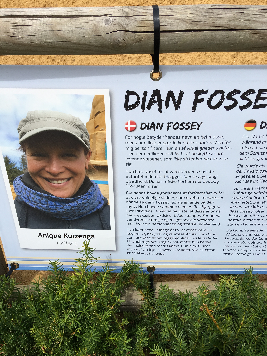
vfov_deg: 61.7
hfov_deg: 48.2
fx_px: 298
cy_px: 178
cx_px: 134
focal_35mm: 29
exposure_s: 1/1832
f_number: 2.2
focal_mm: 4.15
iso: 25
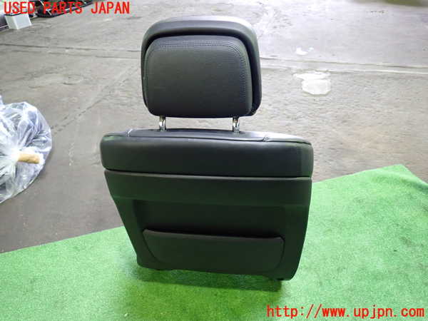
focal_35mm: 25
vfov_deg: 54.9
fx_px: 309
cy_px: 160
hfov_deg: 69.4
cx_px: 214
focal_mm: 4.5
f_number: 2
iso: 640
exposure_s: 1/30
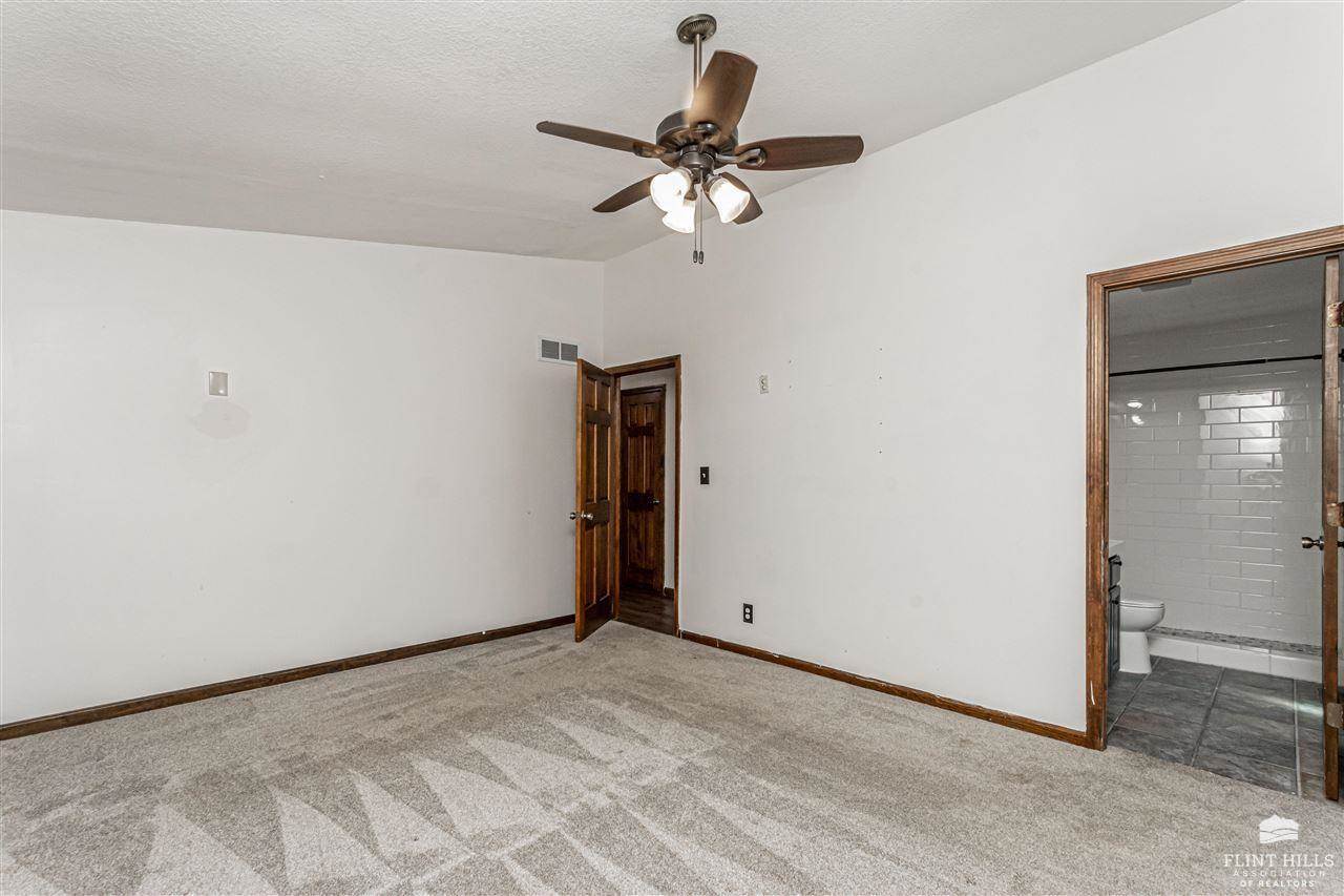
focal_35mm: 15
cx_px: 672
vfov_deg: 77.3
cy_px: 448
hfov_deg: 100.4
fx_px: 560
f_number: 13
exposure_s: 1/60
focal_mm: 10
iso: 1250
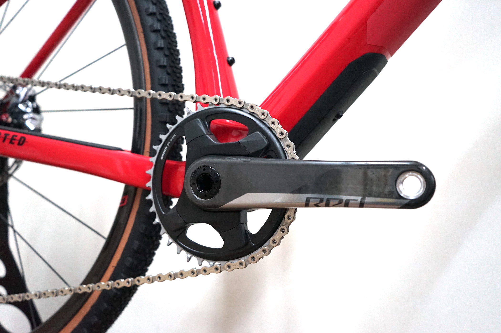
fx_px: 459
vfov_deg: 39.9
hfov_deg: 57.3
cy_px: 166
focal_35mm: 33
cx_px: 250
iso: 3200
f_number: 4
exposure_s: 1/160
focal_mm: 33
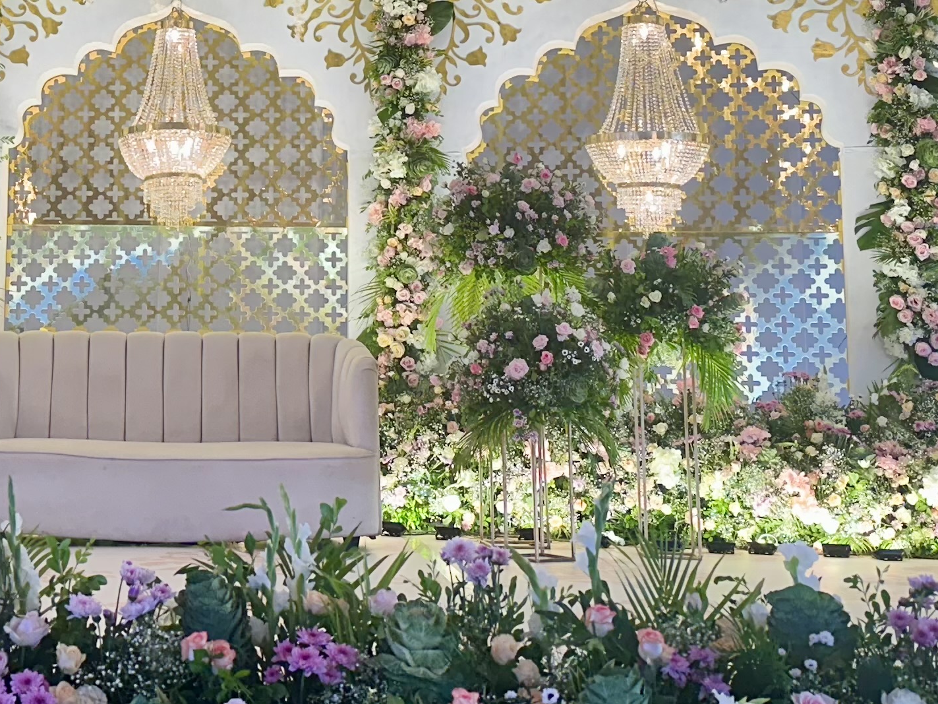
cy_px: 58
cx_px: 181
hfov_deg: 27.9
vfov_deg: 21.1
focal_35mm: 68
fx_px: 1842
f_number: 1.78
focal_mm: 6.86
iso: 125
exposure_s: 1/102
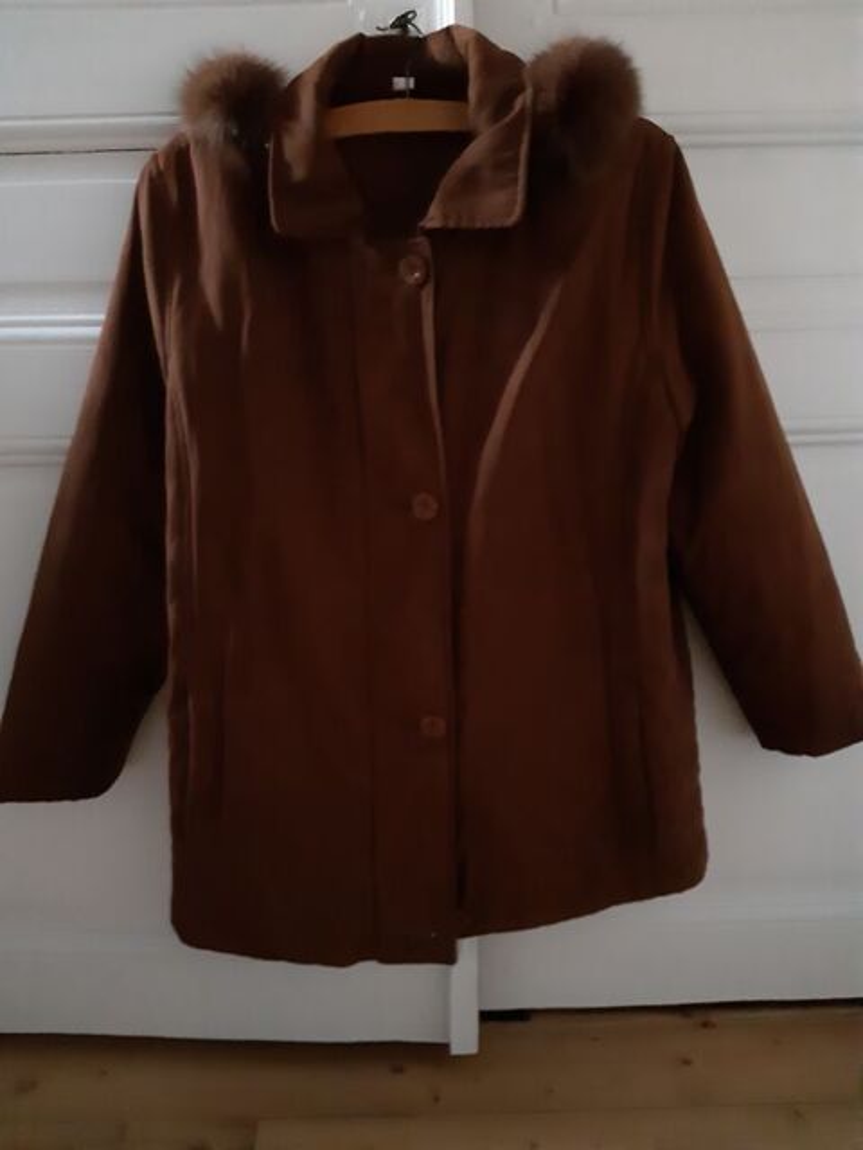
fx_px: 864
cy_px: 575
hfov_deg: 53.1
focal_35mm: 26
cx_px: 432
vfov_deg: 67.3
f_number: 1.7
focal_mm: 3.92
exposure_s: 1/10
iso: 1250
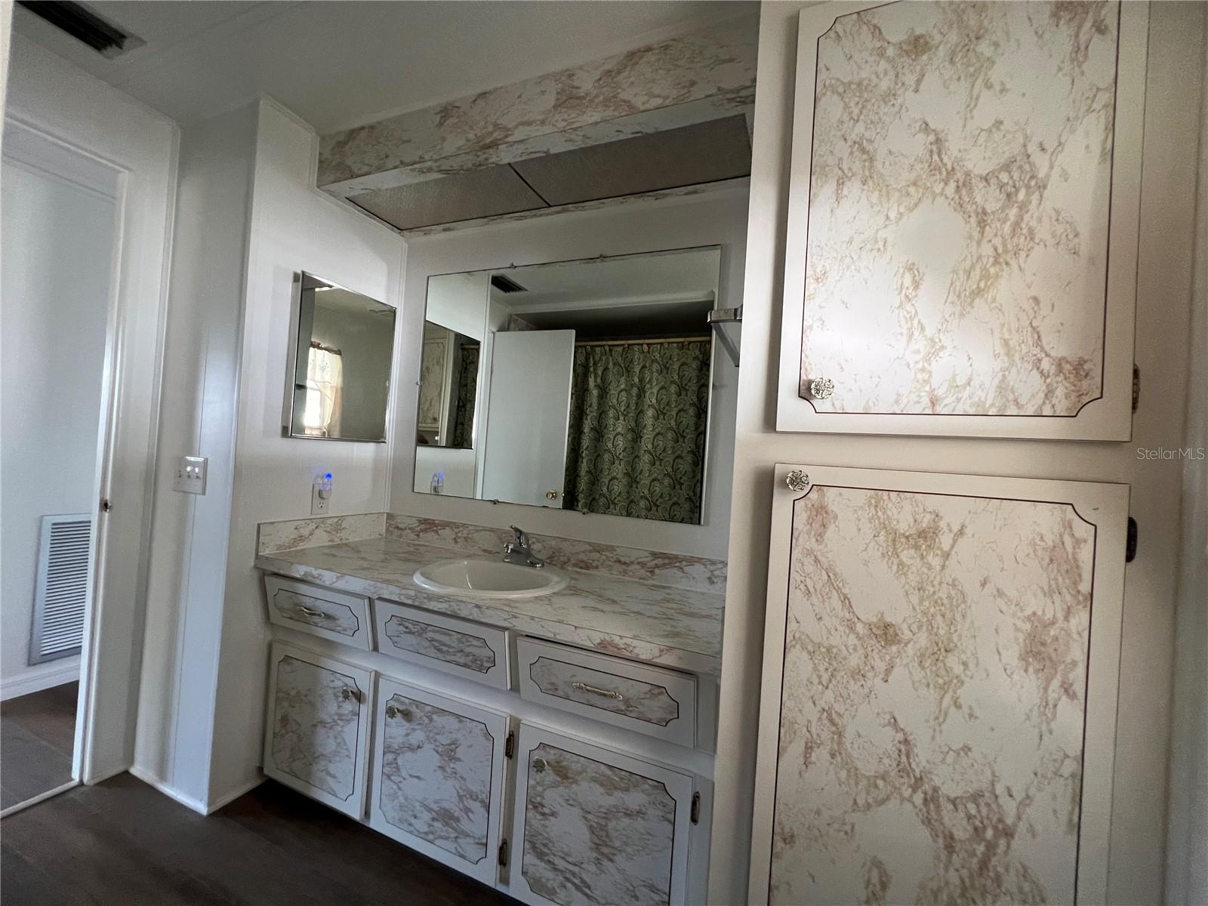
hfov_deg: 106.2
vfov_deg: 89.9
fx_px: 454
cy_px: 453
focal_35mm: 13
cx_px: 604
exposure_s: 1/71
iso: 250
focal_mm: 1.57
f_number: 1.8
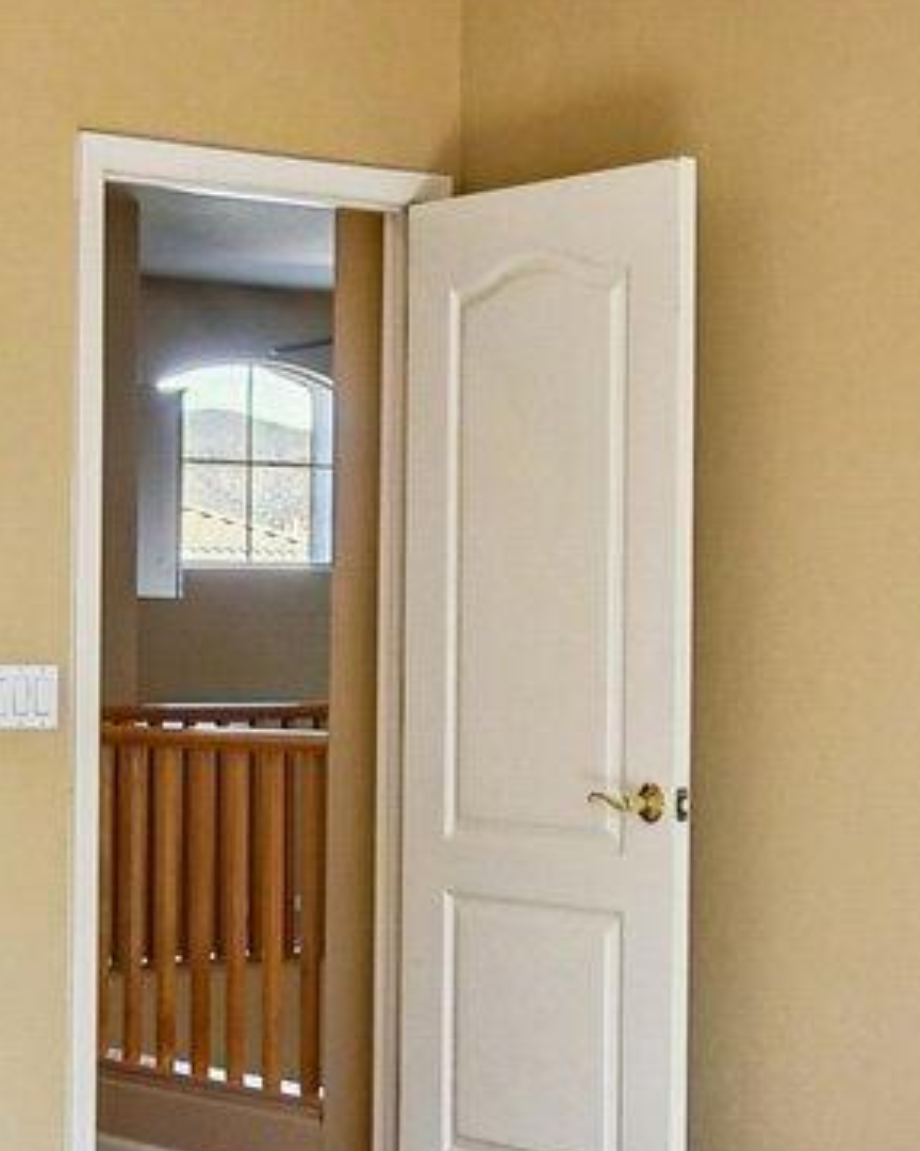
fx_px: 2723
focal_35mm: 80
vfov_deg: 23.8
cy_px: 663
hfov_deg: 18.9
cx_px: 150
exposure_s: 1/30
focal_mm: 10
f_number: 8
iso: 400
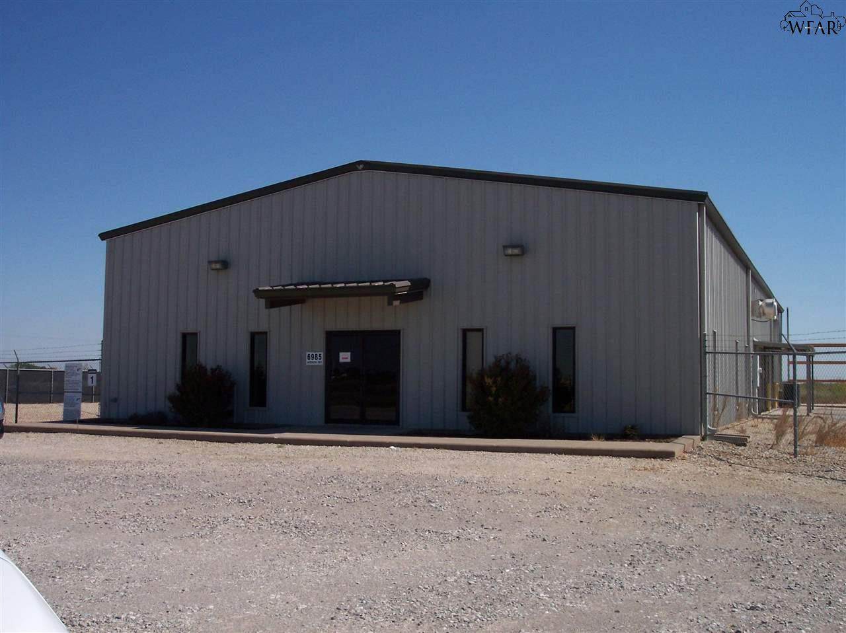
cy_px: 316
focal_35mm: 38
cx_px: 423
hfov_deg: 49.0
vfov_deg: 37.7
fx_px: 928
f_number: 4.8
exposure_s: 1/1000
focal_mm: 8
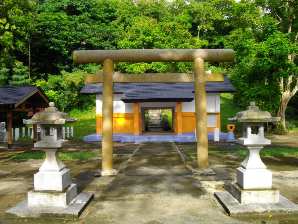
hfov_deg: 56.8
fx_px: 276
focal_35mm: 32
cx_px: 149
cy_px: 112
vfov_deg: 44.2
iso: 100
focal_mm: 5.7
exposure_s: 1/160
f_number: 5.5
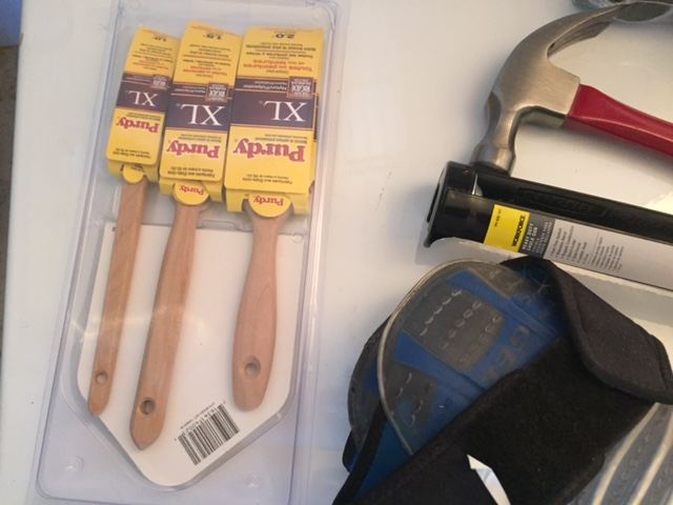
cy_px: 252
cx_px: 336
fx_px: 564
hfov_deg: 61.7
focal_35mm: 29
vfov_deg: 48.2
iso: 250
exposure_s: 1/17
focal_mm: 4.15
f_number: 2.2
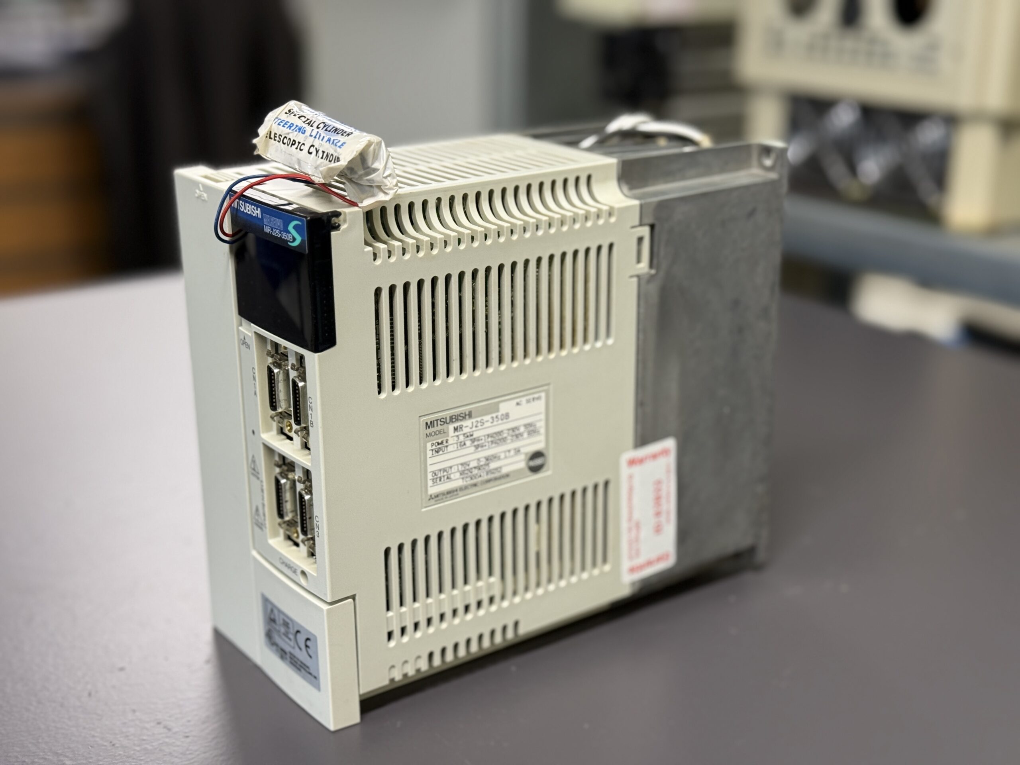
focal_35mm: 48
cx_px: 510
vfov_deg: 30.3
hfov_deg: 39.7
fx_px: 1414
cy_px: 382
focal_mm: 6.76
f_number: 1.78
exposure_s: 1/50
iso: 160
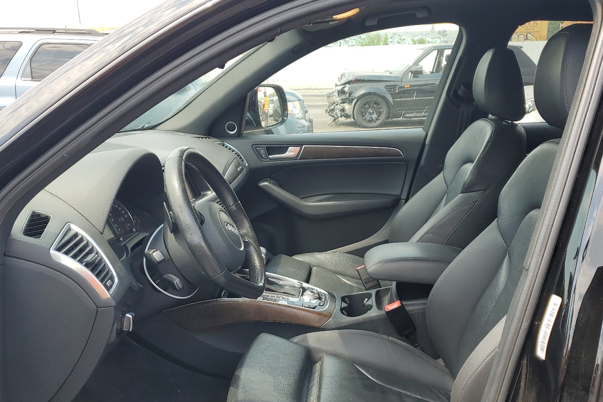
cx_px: 314
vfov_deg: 37.3
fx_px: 586
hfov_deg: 54.4
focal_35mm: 35
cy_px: 280
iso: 50
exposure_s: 1/476
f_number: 1.5
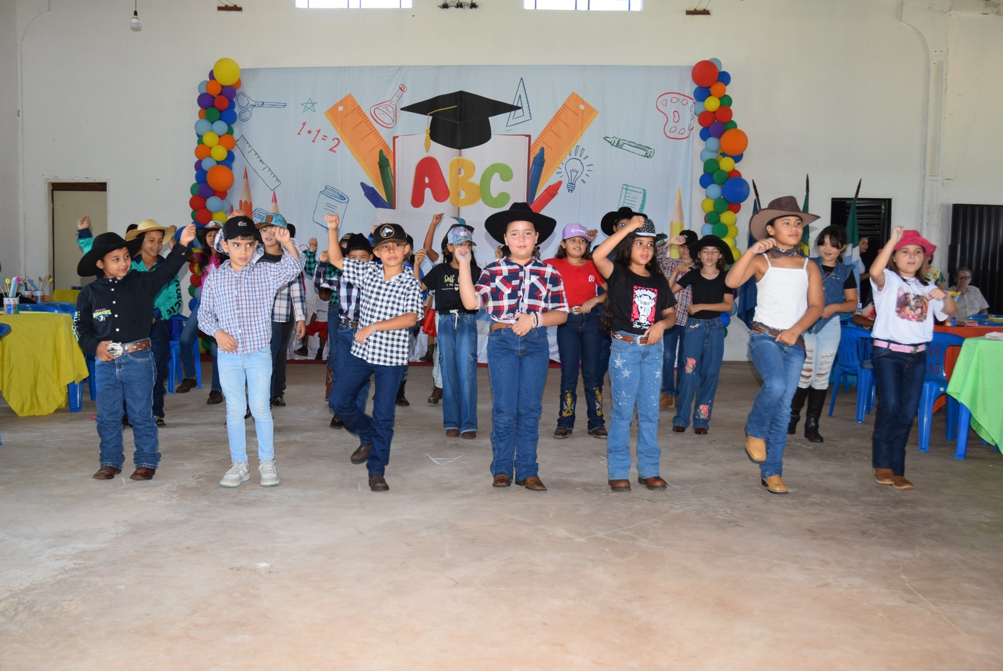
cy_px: 336
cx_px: 502
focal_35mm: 36
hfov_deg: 53.1
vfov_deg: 36.9
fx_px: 1004
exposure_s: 1/80
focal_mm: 24
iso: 800
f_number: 4.5
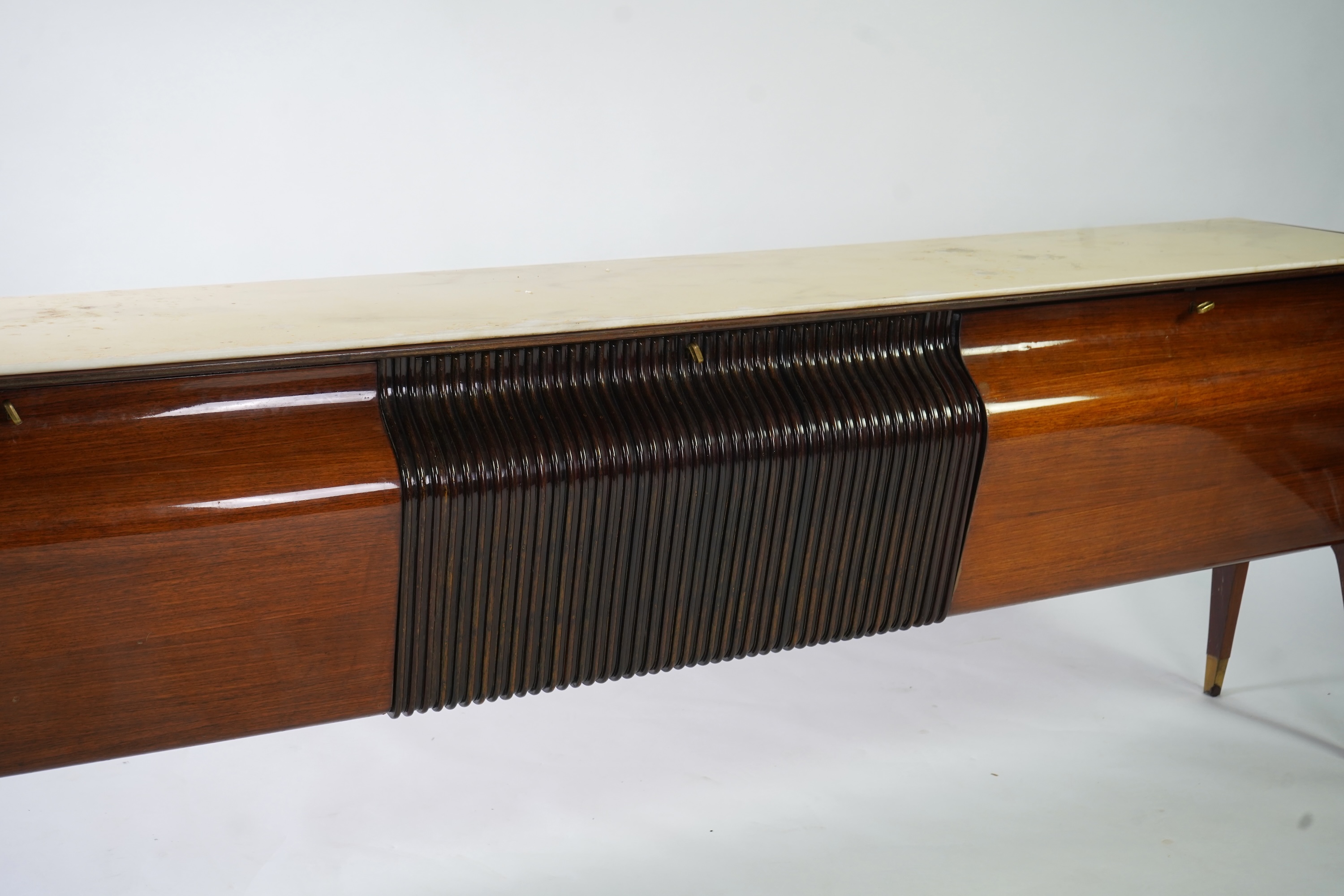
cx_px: 672
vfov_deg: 29.2
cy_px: 448
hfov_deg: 42.7
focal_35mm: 46
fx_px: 1717
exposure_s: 1/80
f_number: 6.3
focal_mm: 46
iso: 800
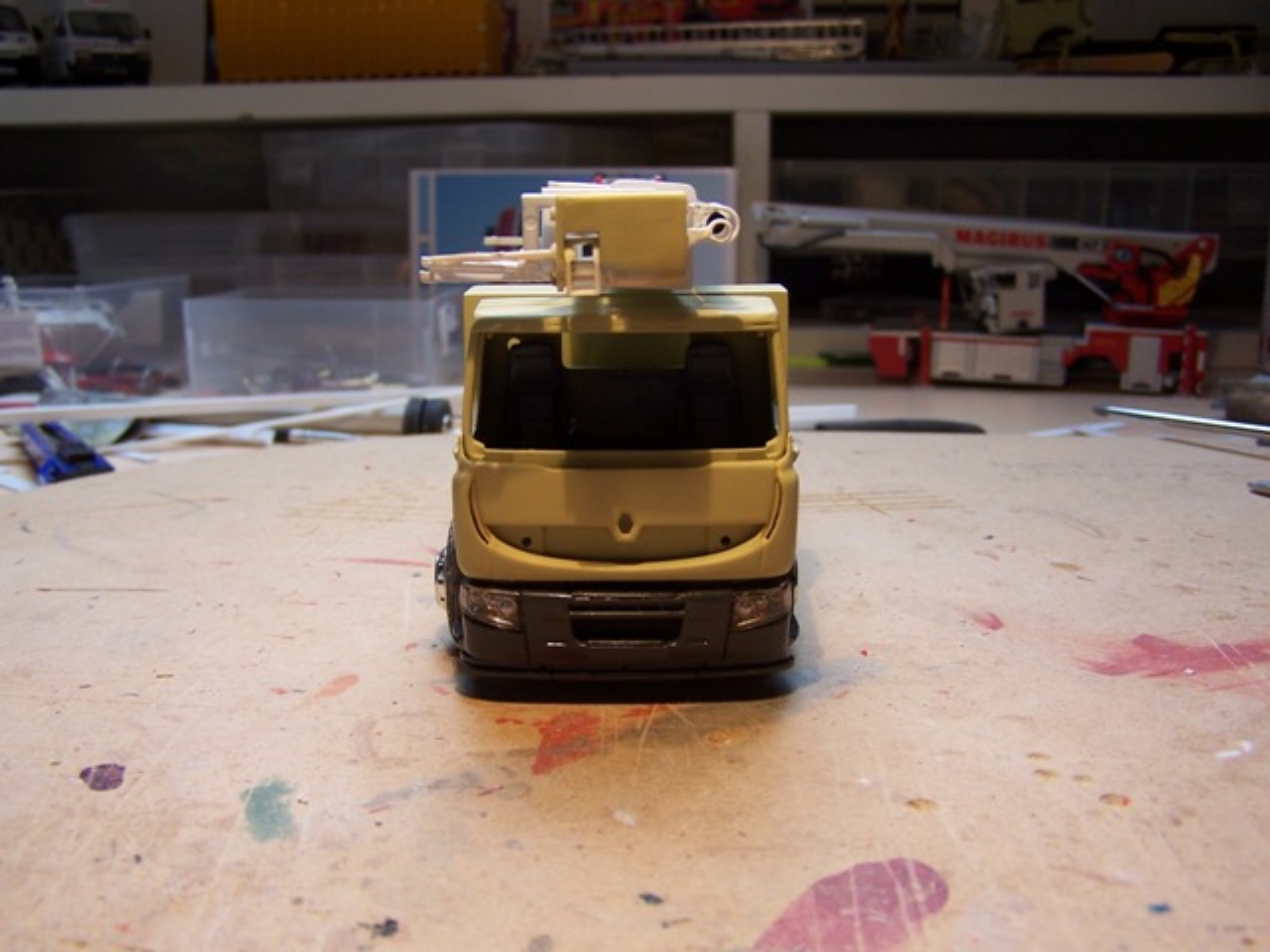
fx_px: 1394
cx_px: 635
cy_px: 476
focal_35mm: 38
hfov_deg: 49.0
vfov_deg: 37.7
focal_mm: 6.3
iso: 80
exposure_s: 1/180
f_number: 2.8
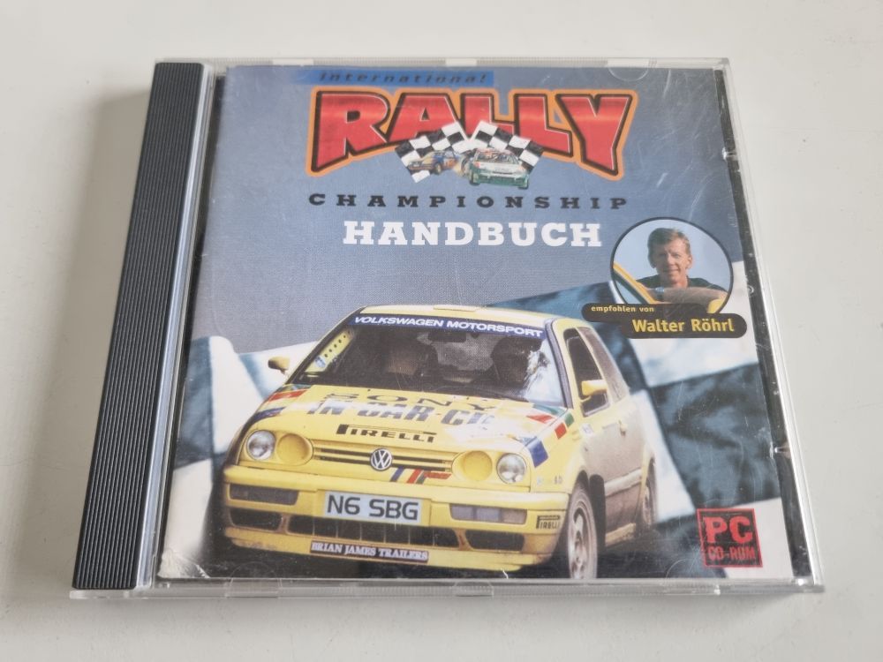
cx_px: 442
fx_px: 663
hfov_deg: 67.3
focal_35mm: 26
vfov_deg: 53.1
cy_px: 331
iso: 320
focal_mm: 5.4
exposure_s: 1/100
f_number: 1.8
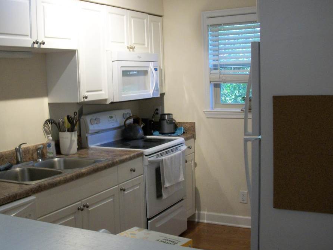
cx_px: 107
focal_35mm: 46
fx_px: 443
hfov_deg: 40.6
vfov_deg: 31.5
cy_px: 119
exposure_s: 1/30
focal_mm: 5.7
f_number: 2.9
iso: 156
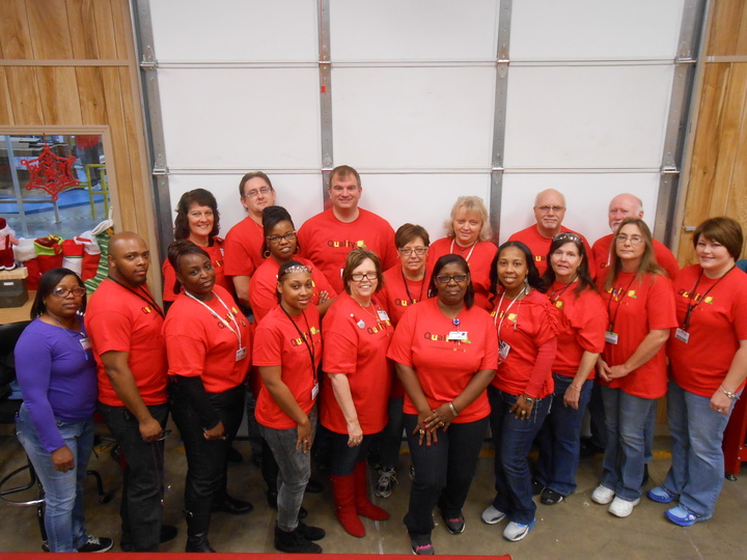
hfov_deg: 60.0
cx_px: 374
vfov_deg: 46.8
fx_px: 647
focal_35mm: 30
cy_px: 280
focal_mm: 5.3
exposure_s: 1/30
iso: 320
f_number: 3.8
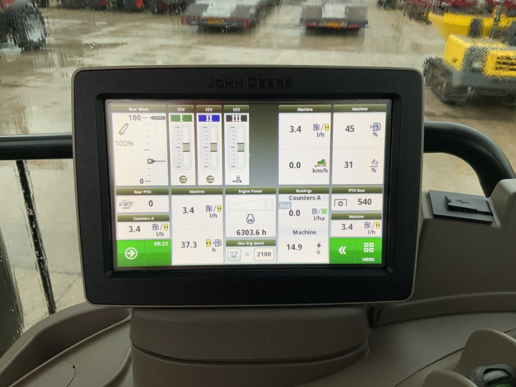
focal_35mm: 29
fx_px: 432
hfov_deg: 61.7
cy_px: 194
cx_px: 258
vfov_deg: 48.2
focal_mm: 3
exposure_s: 1/122
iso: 32
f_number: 1.8
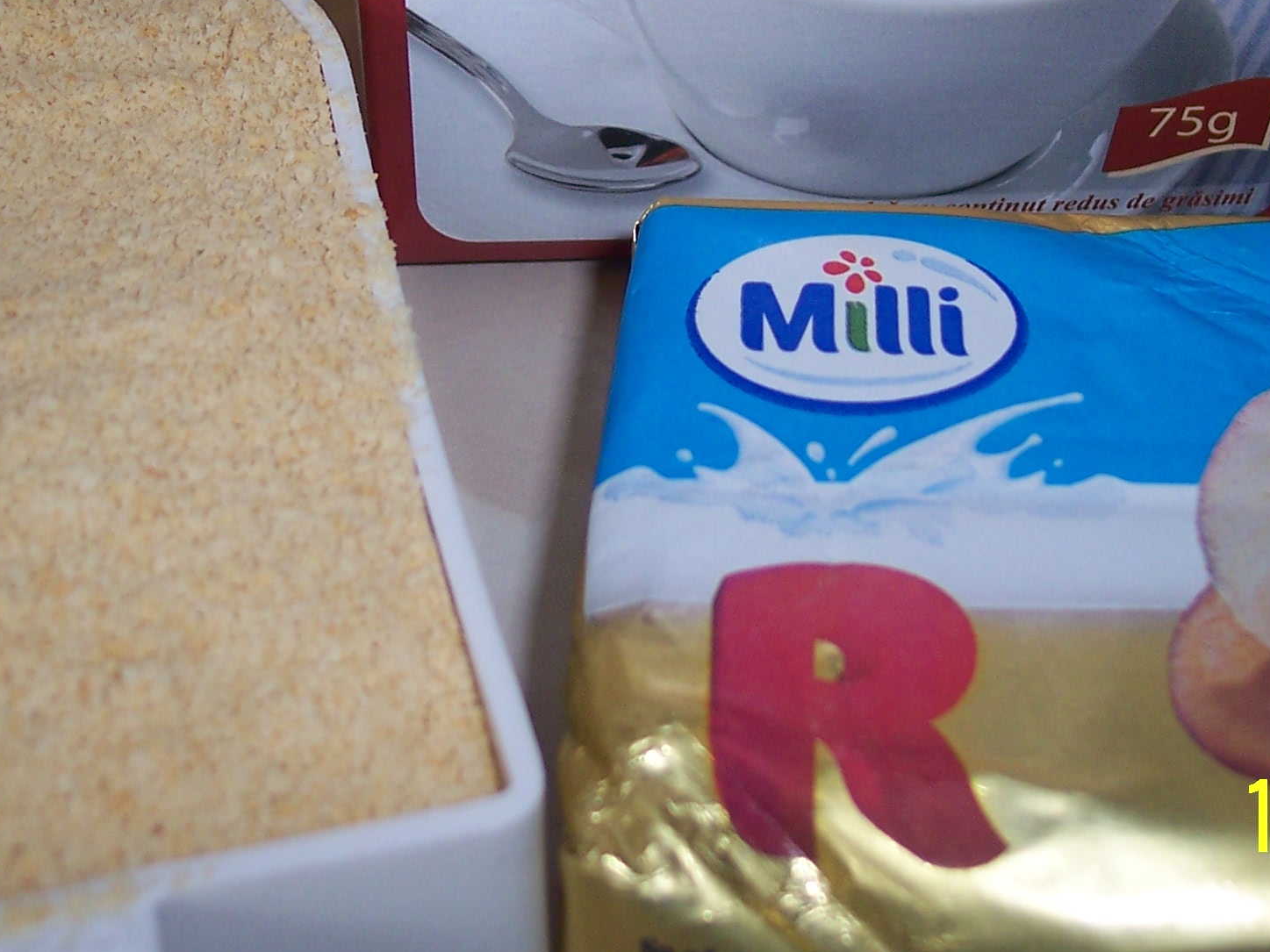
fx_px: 2825
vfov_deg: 18.8
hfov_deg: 25.3
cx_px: 610
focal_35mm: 77
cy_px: 113
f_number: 2.8
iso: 100
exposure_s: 1/60
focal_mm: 8
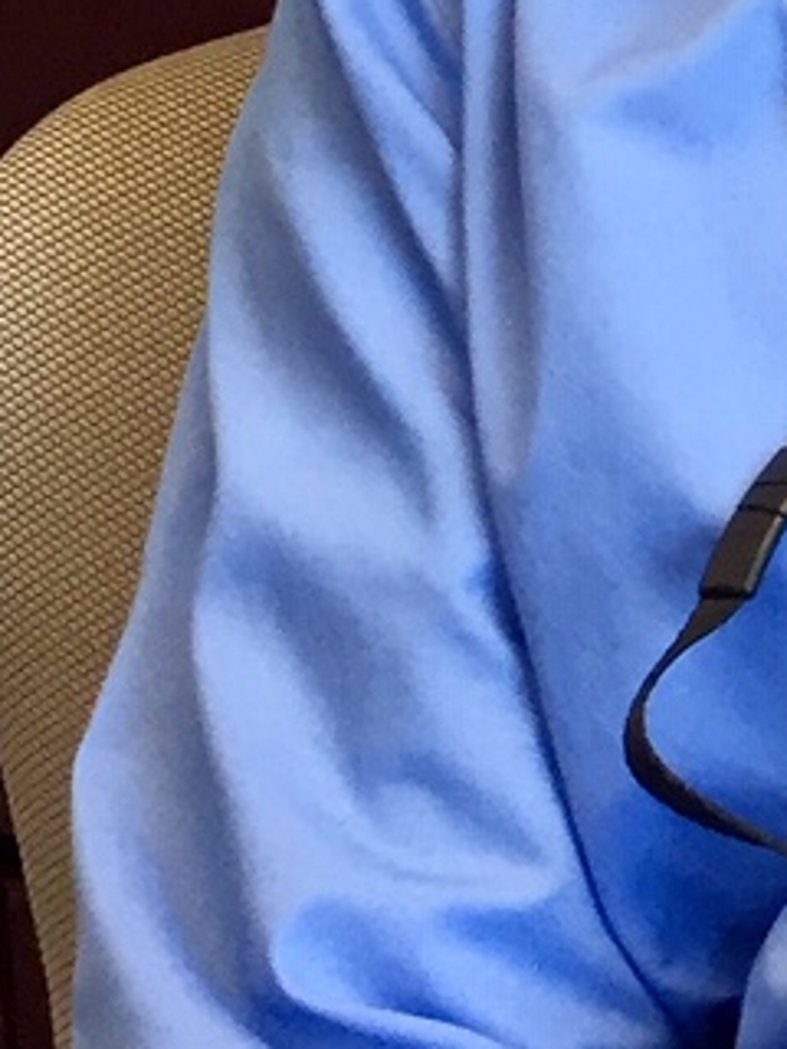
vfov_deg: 13.2
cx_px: 1636
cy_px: -7
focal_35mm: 148
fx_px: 4486
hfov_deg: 9.3
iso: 40
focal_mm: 4.15
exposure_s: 1/30
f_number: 2.2
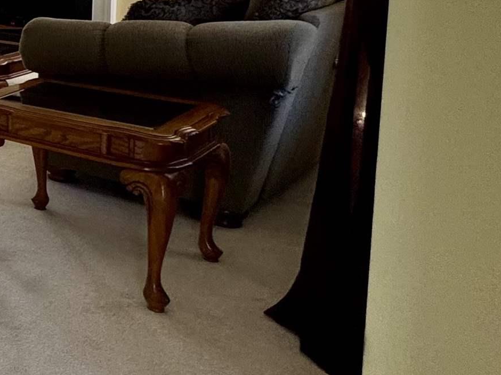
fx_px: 709
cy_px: -22
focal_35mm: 49
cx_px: -304
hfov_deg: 25.4
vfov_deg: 27.5
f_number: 2.2
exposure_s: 1/99
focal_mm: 2.22
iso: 100
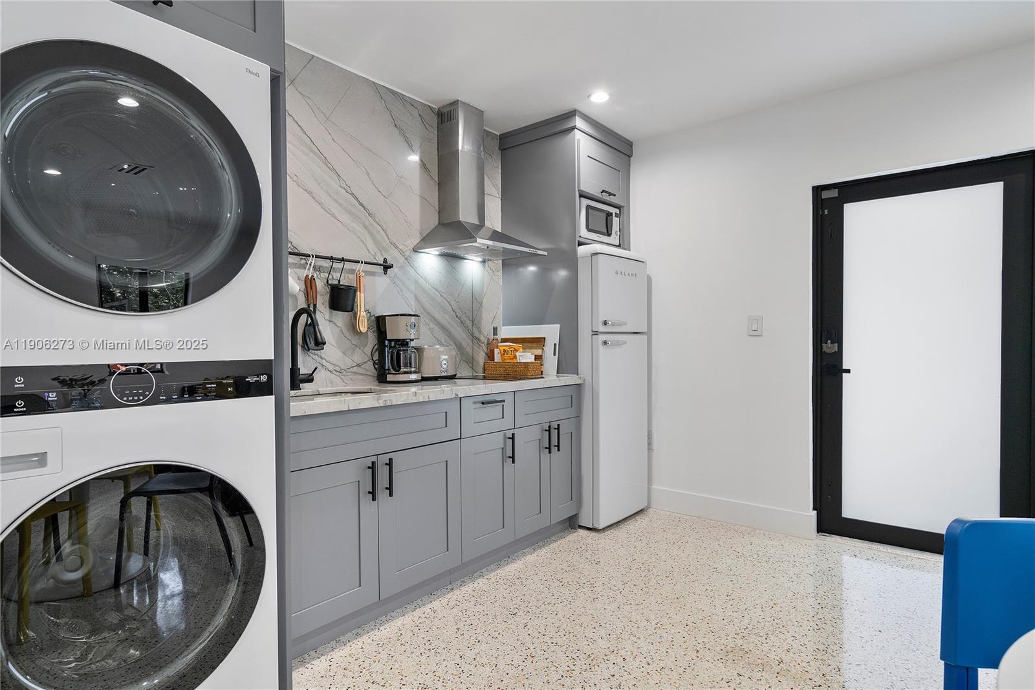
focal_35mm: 19
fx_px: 546
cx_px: 518
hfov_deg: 86.9
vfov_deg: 64.5
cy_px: 345
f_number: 8
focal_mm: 19
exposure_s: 1/20
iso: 640
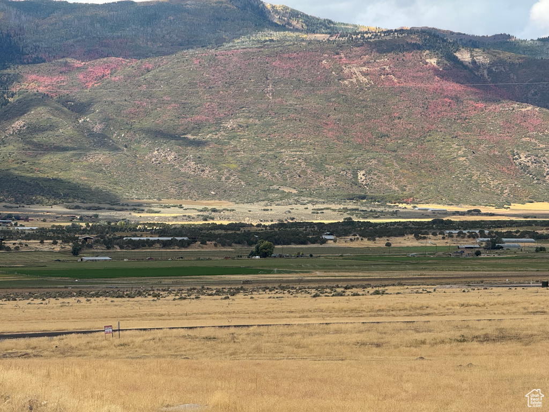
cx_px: 274
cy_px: 206
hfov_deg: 16.4
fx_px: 1903
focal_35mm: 120
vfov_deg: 12.3
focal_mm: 15.66
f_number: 2.8
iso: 50
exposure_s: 1/1451
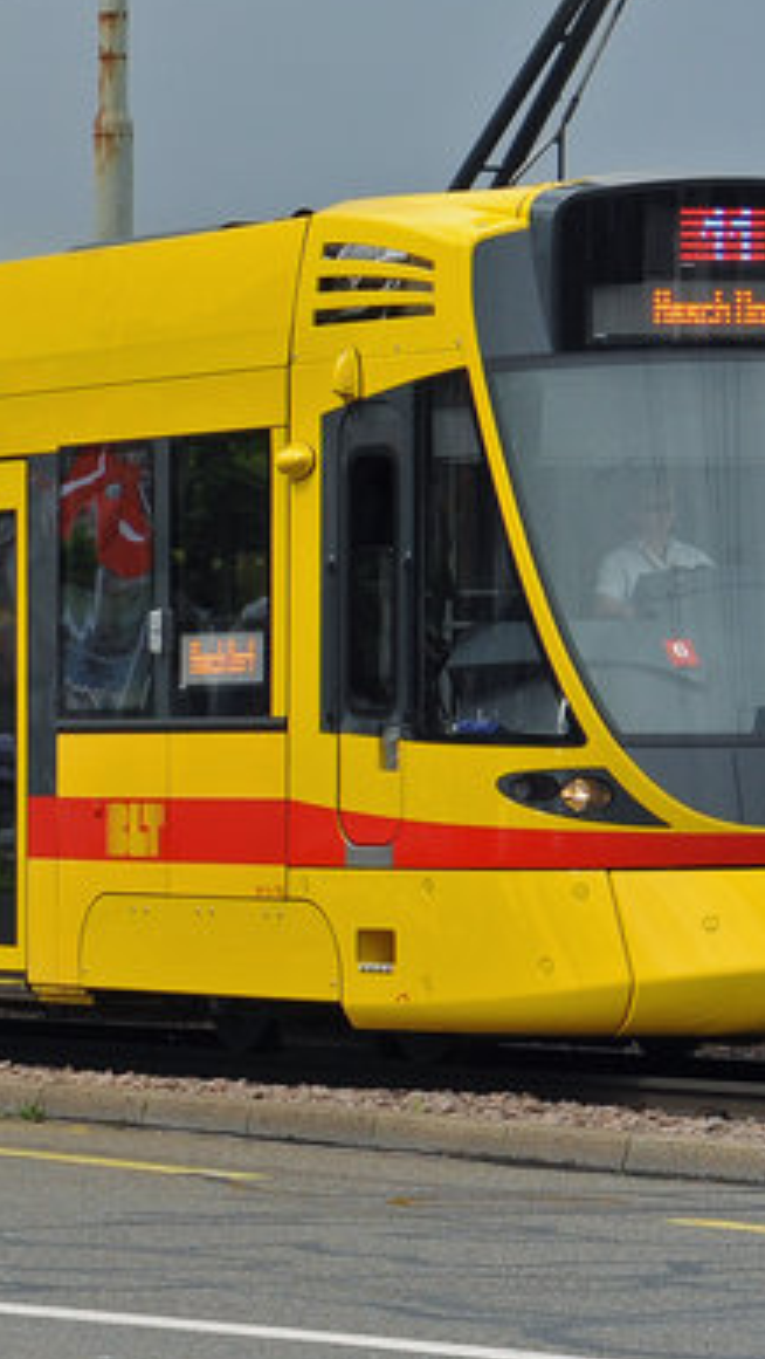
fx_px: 8069
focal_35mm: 224
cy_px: 226
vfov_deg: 9.6
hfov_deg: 5.4
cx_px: -147
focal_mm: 46
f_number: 6.3
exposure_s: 1/1000
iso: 250
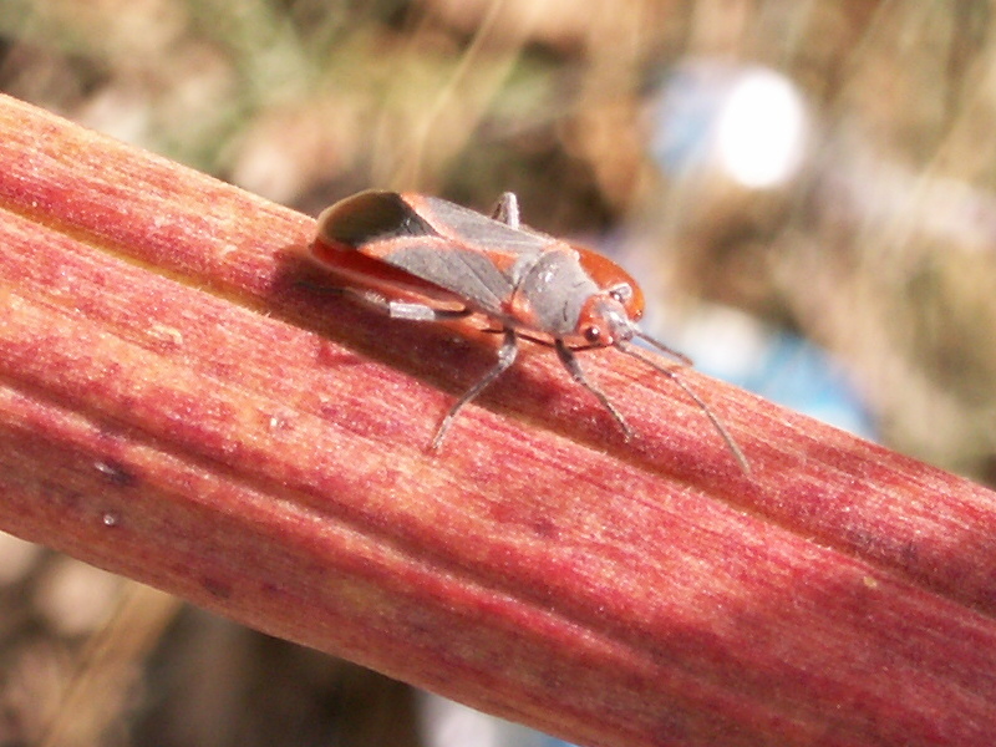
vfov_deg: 23.7
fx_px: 1784
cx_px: 498
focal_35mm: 62
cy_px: 374
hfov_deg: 31.2
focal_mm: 10.3
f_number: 5.6
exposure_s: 1/100
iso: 50
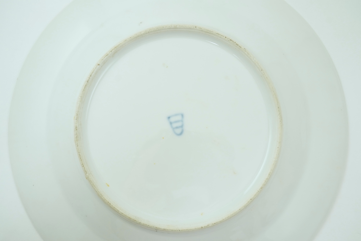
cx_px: 180
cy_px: 120
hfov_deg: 43.6
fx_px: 451
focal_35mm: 45
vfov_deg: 29.9
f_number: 11
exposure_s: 1/50
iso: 400
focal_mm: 30
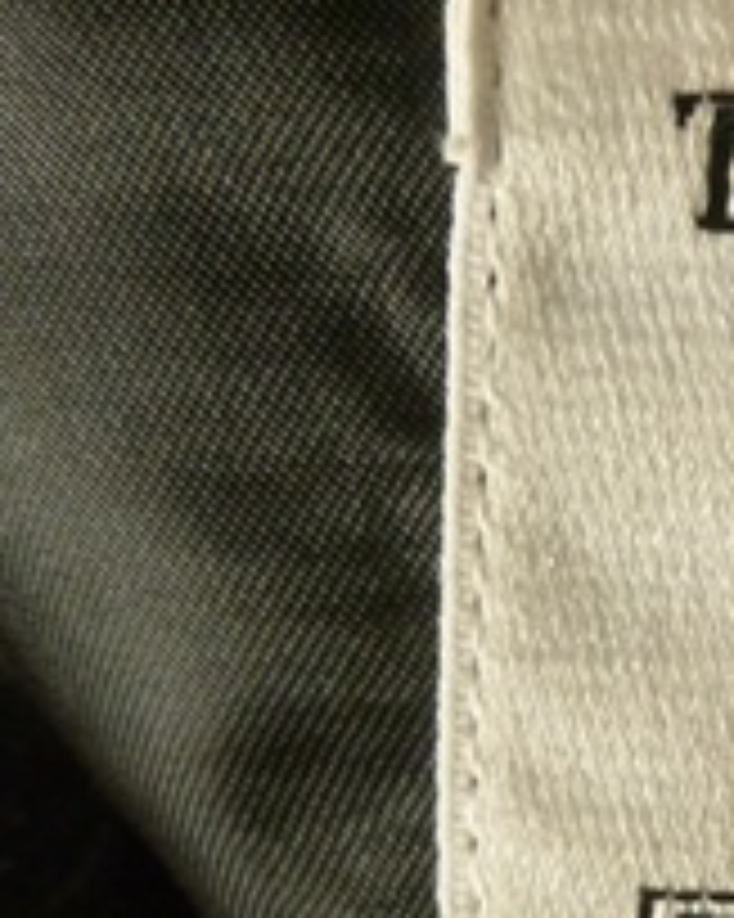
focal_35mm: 86
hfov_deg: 16.9
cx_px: 941
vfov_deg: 22.2
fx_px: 2337
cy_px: 598
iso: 400
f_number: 3.4
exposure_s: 1/100
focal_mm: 5.4
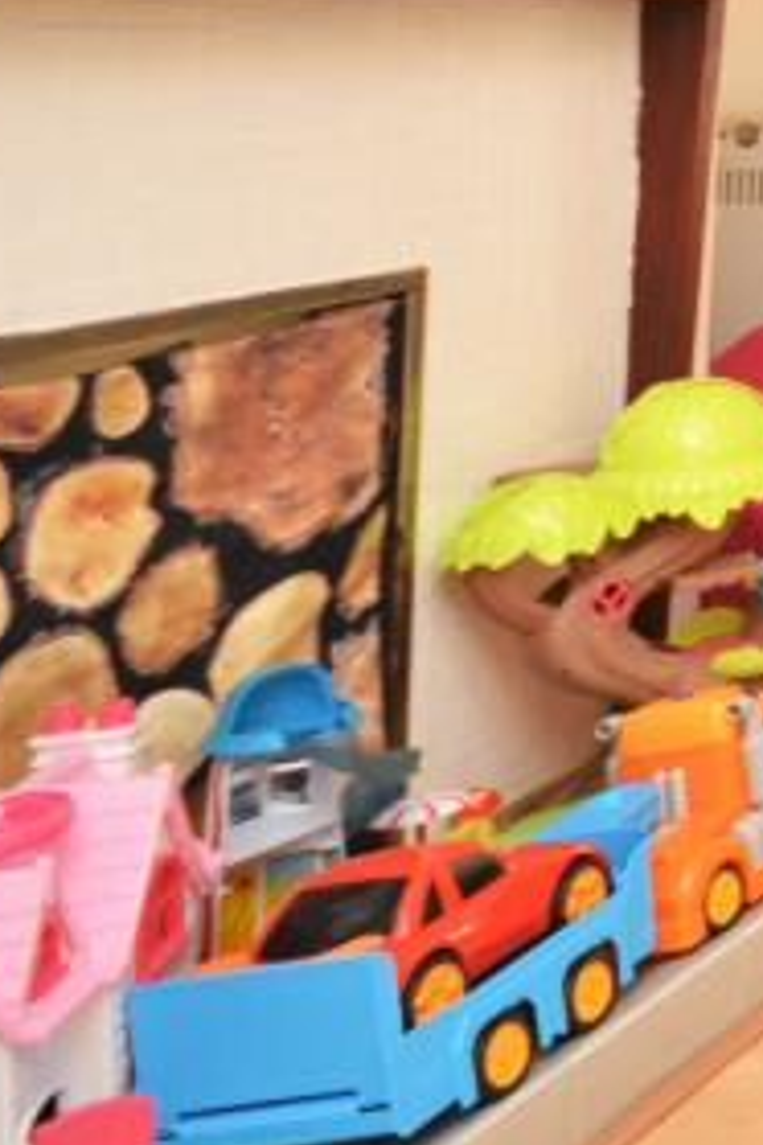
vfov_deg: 32.6
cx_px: 2039
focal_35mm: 55
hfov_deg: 13.3
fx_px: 1748
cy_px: -64
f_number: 4
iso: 400
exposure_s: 1/60
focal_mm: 10
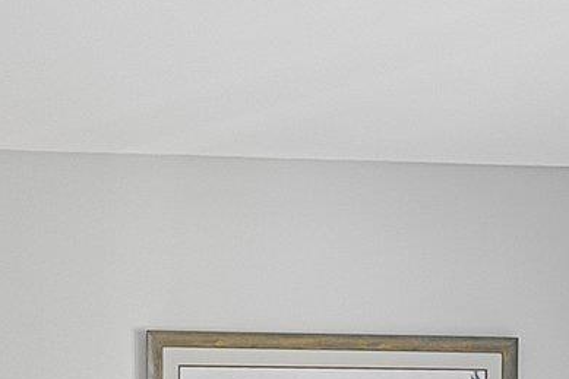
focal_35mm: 81
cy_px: 639
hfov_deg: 25.1
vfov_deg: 15.1
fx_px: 1273
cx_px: 373
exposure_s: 1/25
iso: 1000
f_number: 7.1
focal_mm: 15.3
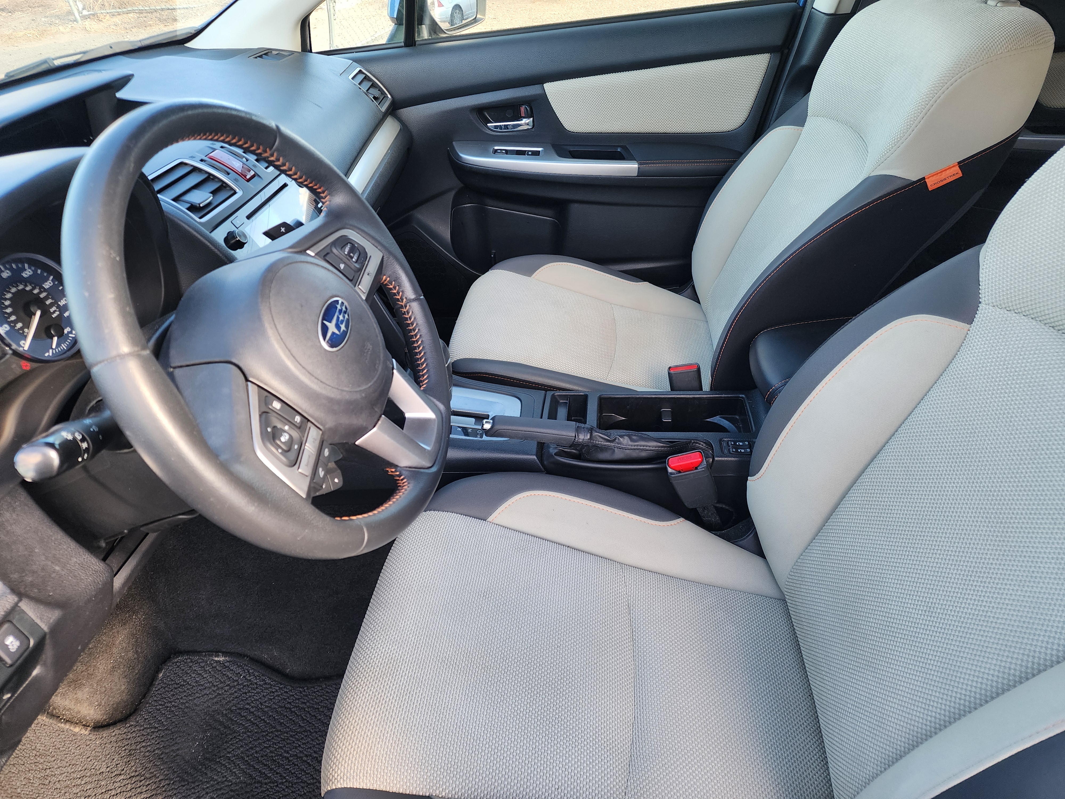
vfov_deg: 58.9
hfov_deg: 73.9
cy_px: 400
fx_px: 708
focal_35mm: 23
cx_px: 532
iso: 100
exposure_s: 1/180
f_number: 1.8
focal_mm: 6.4
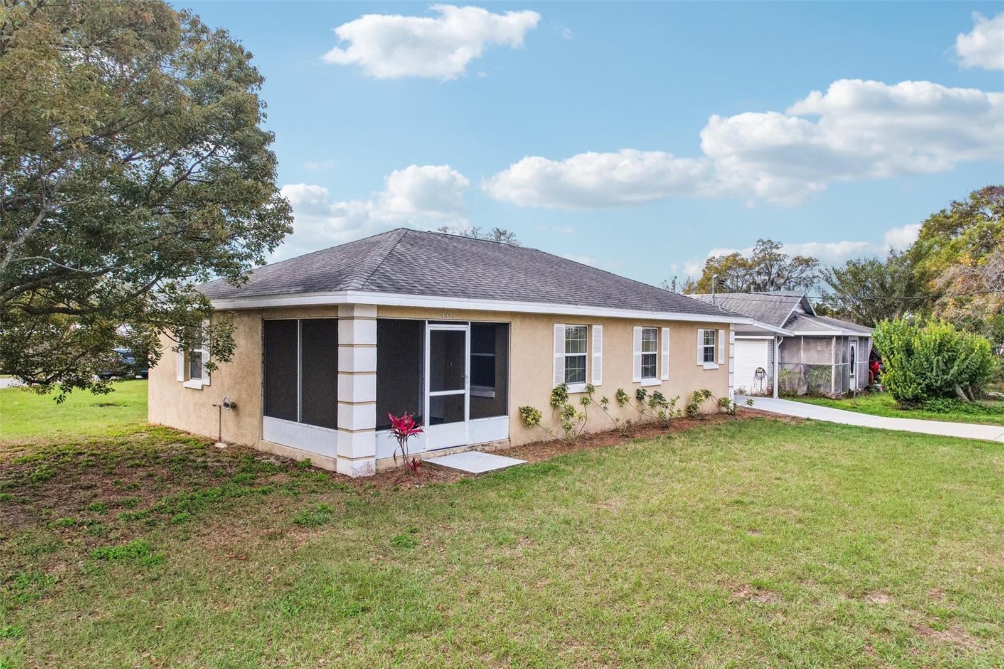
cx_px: 502
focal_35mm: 22
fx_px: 613
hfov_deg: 78.6
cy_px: 334
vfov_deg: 57.2
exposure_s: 1/1250
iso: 400
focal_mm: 8.4
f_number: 2.8
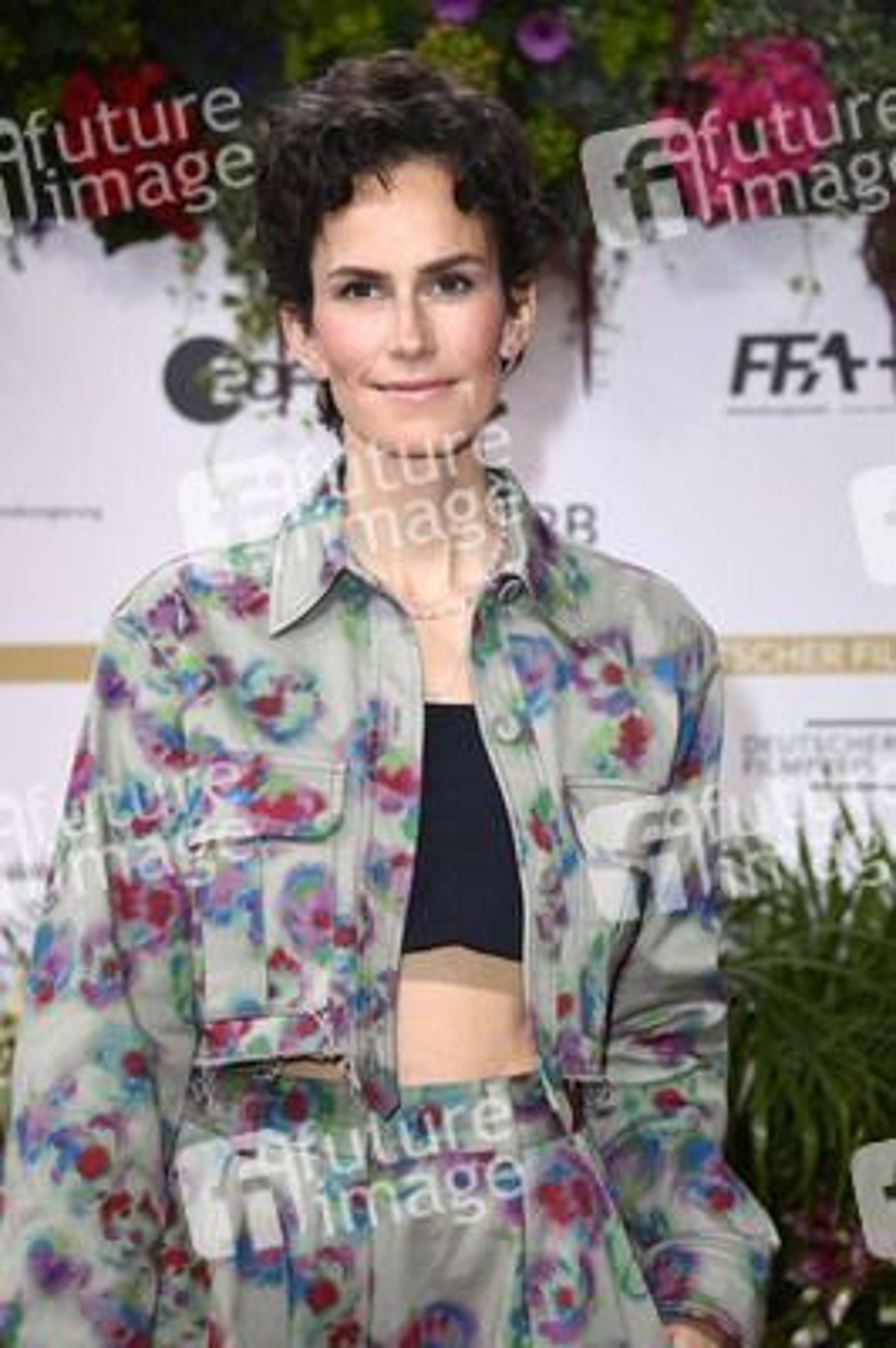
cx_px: 448
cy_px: 674
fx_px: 3926
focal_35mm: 105
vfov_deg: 19.5
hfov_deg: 13.0
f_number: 5.6
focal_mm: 105
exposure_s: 1/250
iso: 500
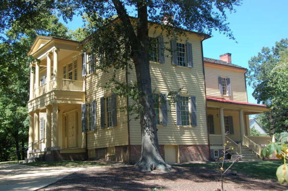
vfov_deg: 28.9
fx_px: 372
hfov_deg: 42.4
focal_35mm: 46
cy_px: 96
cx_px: 144
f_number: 6.3
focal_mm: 31
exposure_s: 1/160
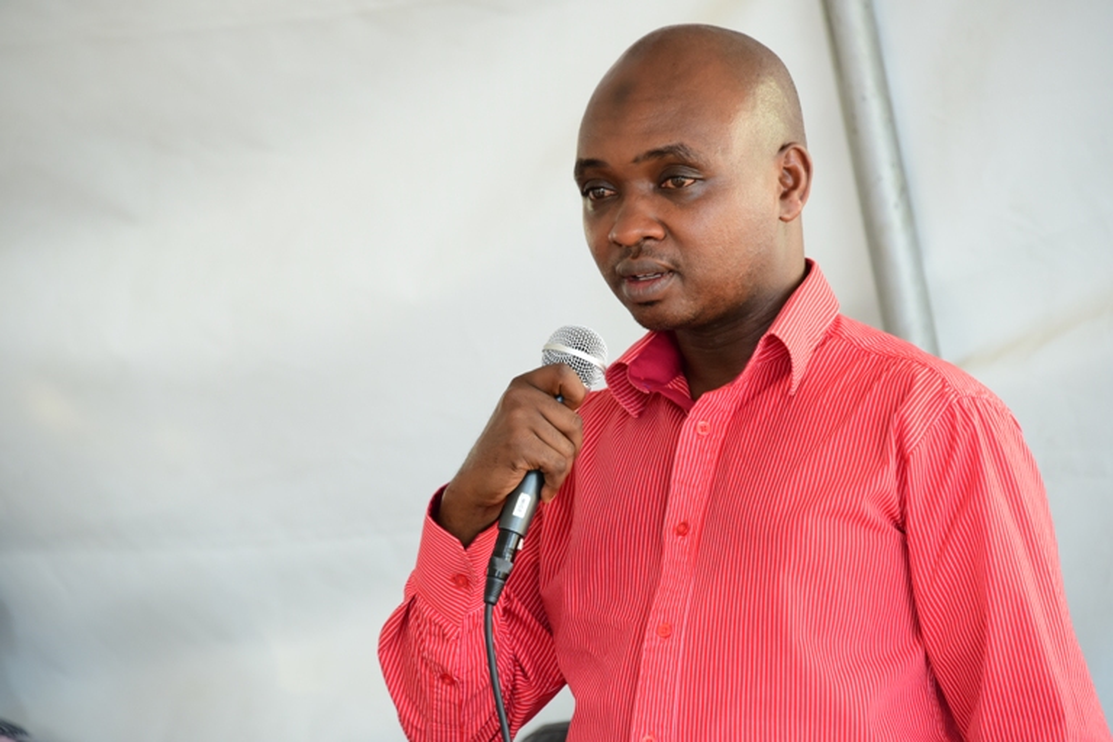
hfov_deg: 9.0
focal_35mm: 230
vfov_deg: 6.0
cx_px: 556
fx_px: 7110
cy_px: 371
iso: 1000
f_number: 6.3
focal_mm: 230
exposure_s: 1/100
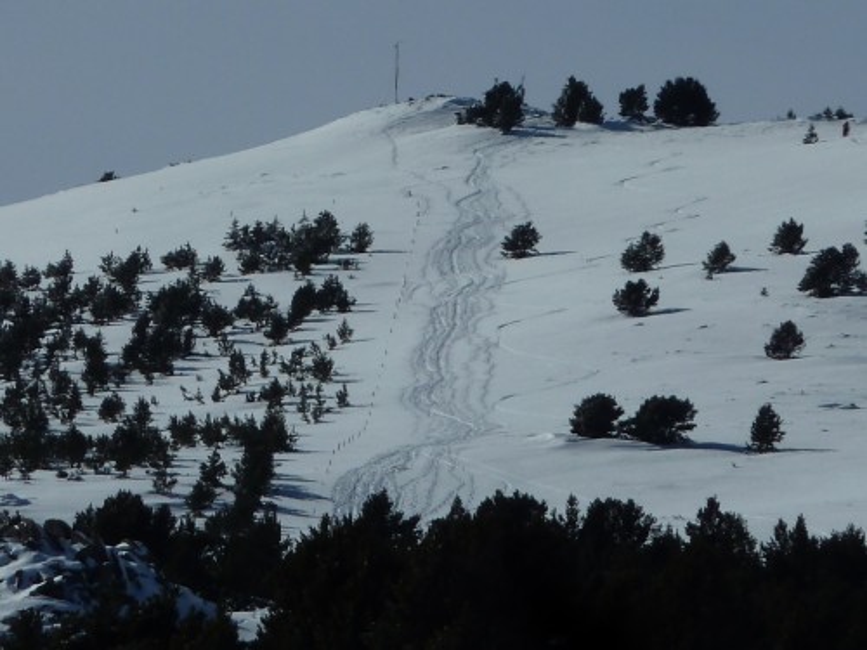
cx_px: 434
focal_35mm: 624
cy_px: 325
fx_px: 15629
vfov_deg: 2.4
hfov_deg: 3.2
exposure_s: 1/1300
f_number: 6.3
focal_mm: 49.2
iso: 80
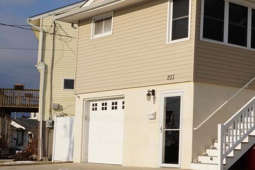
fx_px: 553
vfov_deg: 17.5
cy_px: 99
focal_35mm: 78
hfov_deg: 24.7
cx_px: 259
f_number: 16
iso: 100
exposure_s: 1/160
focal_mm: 22
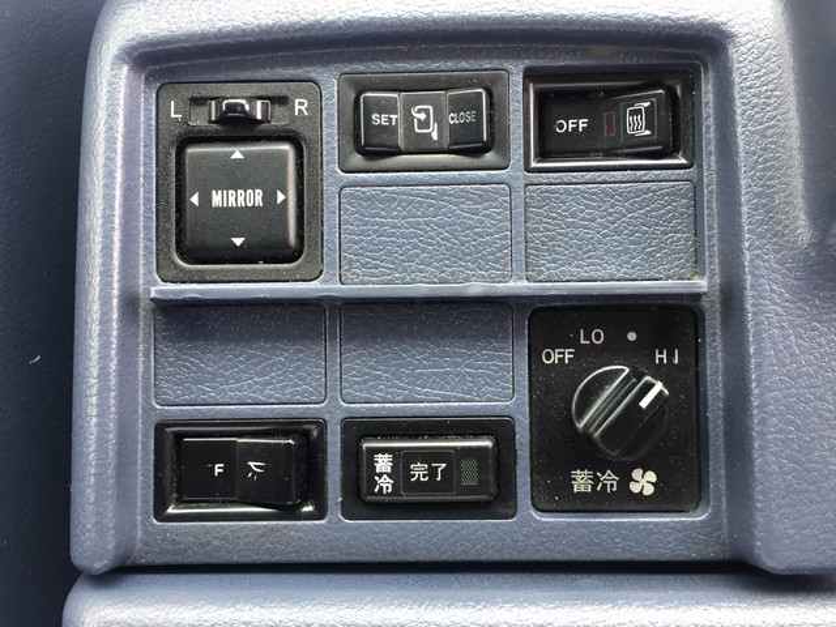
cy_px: 314
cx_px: 418
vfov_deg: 48.2
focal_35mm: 29
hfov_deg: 61.7
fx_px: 700
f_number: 2.2
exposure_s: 1/30
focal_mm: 4.15
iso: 40
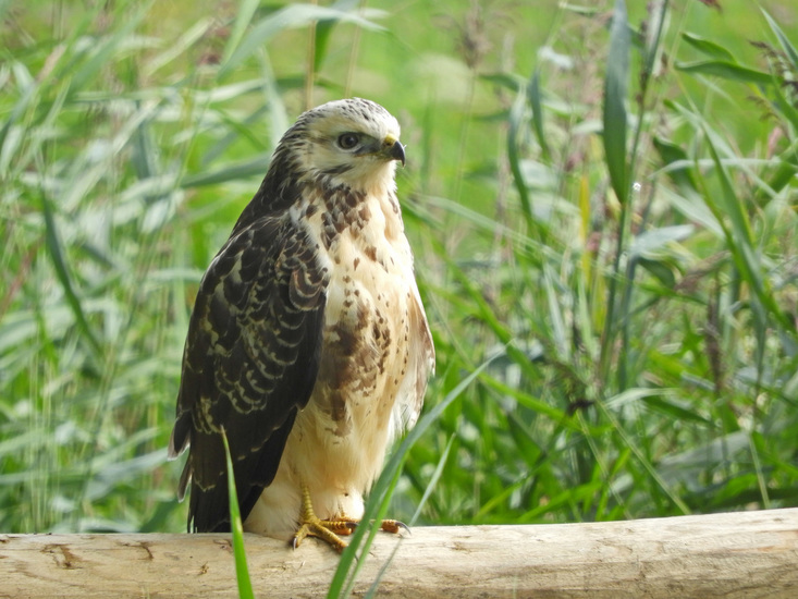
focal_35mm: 1100
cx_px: 399
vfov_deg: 1.4
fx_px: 25362
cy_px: 300
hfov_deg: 1.8
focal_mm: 197.1
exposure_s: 1/250
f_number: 5.6
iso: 180
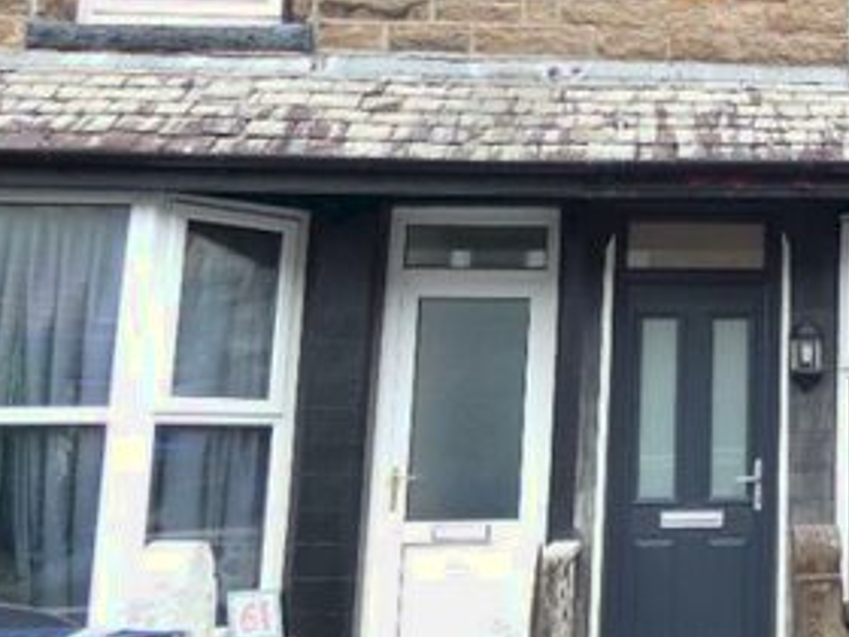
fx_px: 1226
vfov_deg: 28.9
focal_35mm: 50
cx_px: 876
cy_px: 205
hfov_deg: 34.3
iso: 80
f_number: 2.8
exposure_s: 1/80
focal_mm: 3.6
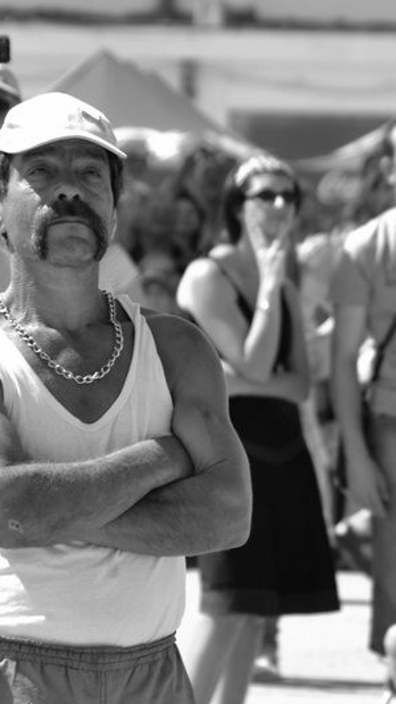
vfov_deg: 6.5
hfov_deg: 3.7
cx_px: 321
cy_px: 352
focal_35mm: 331
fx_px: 6183
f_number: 6
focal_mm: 140
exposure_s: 1/160
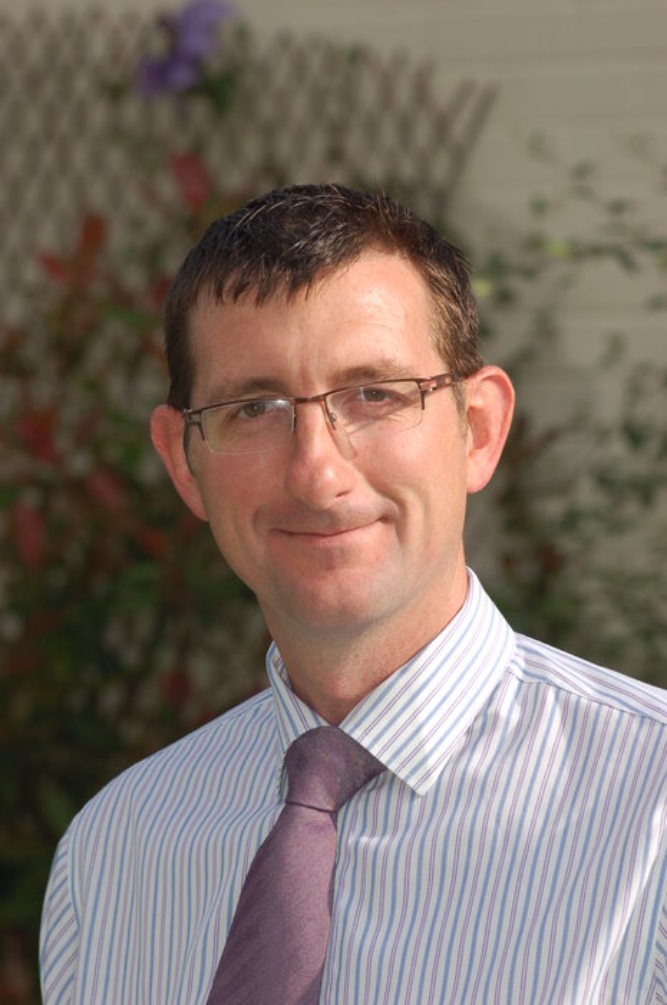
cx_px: 334
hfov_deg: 7.9
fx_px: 4847
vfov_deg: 11.8
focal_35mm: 174
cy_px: 502
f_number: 7.1
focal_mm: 116
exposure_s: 1/500
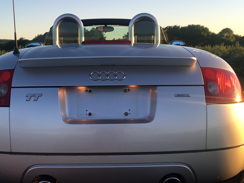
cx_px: 105
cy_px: 71
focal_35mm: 44
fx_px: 310
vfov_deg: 32.7
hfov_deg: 42.8
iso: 25
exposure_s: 1/240
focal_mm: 4.15
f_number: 2.2
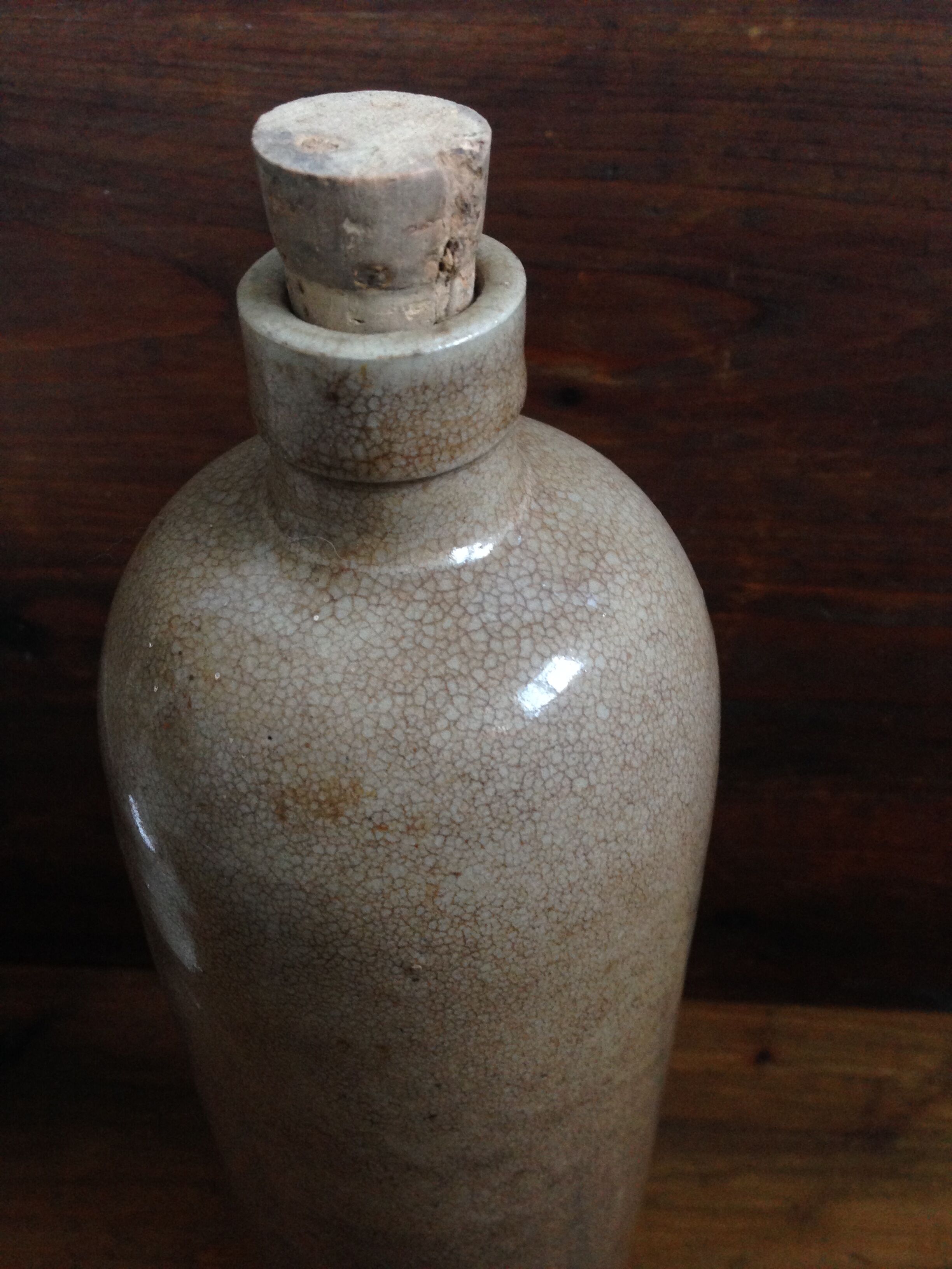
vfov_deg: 55.4
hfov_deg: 42.9
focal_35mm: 33
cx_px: 476
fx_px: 1210
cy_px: 634
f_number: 2.4
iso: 160
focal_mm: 4.12
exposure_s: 1/20
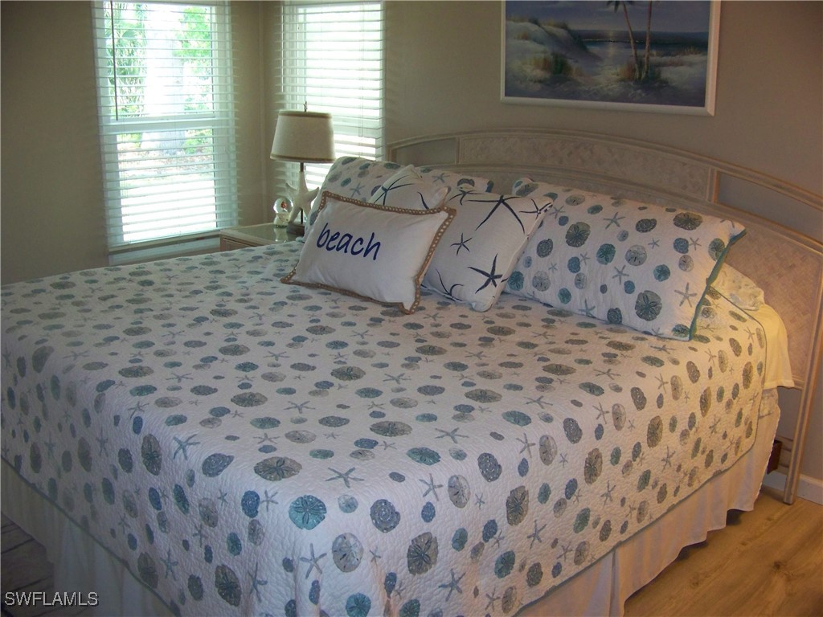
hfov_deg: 51.4
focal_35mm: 36
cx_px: 412
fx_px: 856
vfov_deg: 39.7
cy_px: 308
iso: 200
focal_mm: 5.85
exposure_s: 1/30
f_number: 2.8
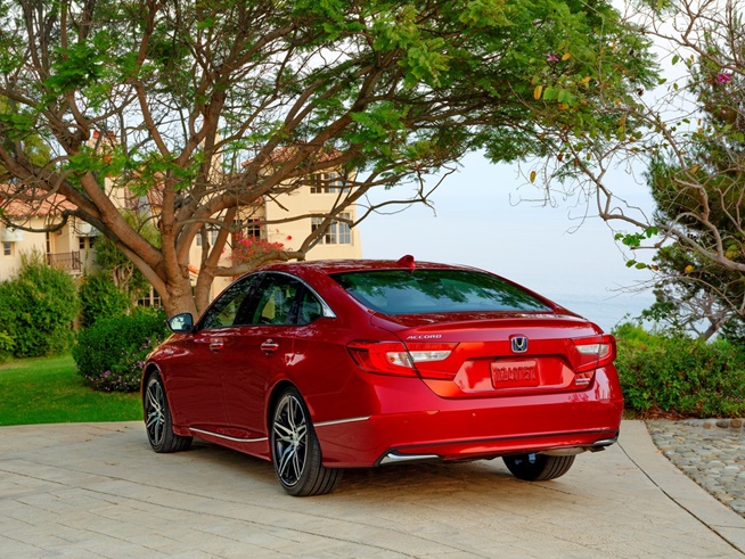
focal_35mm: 53
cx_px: 380
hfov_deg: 36.2
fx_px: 1141
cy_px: 286
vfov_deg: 27.5
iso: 400
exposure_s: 1/3
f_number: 11
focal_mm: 64
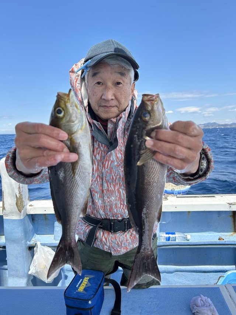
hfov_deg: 53.0
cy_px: 158
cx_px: 118
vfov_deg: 67.3
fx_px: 236
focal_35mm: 26
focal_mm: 5.7
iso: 50
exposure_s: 1/2045
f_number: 1.5
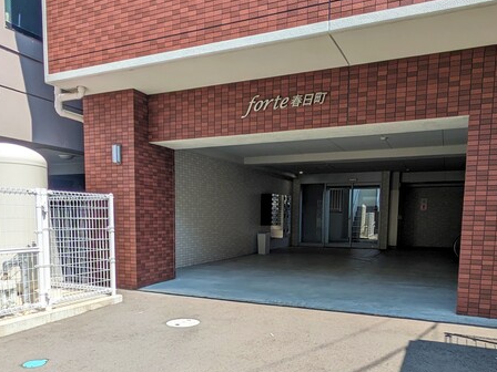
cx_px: 237
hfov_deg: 59.9
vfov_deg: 45.7
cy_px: 262
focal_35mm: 30
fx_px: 431
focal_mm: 1.83
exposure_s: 1/1250
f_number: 2.2
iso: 49
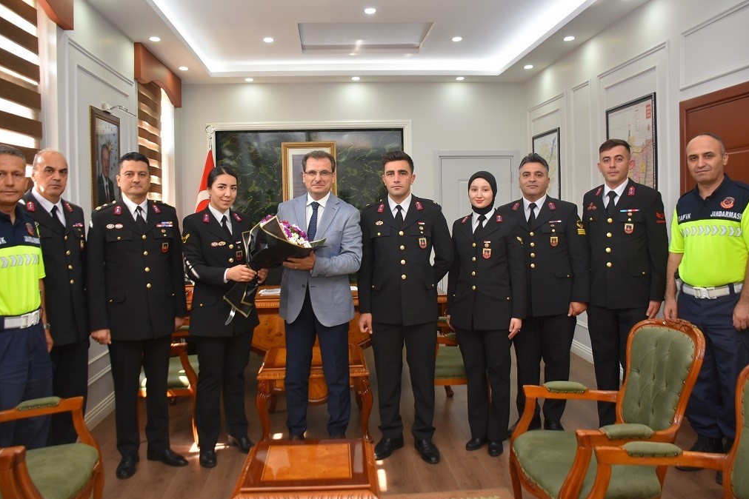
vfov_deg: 46.4
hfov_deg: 65.5
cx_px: 363
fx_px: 583
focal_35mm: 28
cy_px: 247
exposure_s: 1/60
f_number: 4
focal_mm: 18
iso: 450
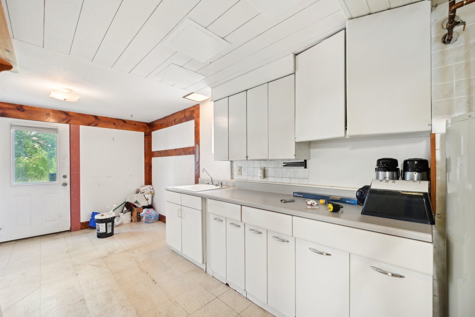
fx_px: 185
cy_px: 158
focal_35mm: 14
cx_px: 238
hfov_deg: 104.3
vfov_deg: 81.2
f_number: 8
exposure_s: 1/5
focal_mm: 14
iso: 400
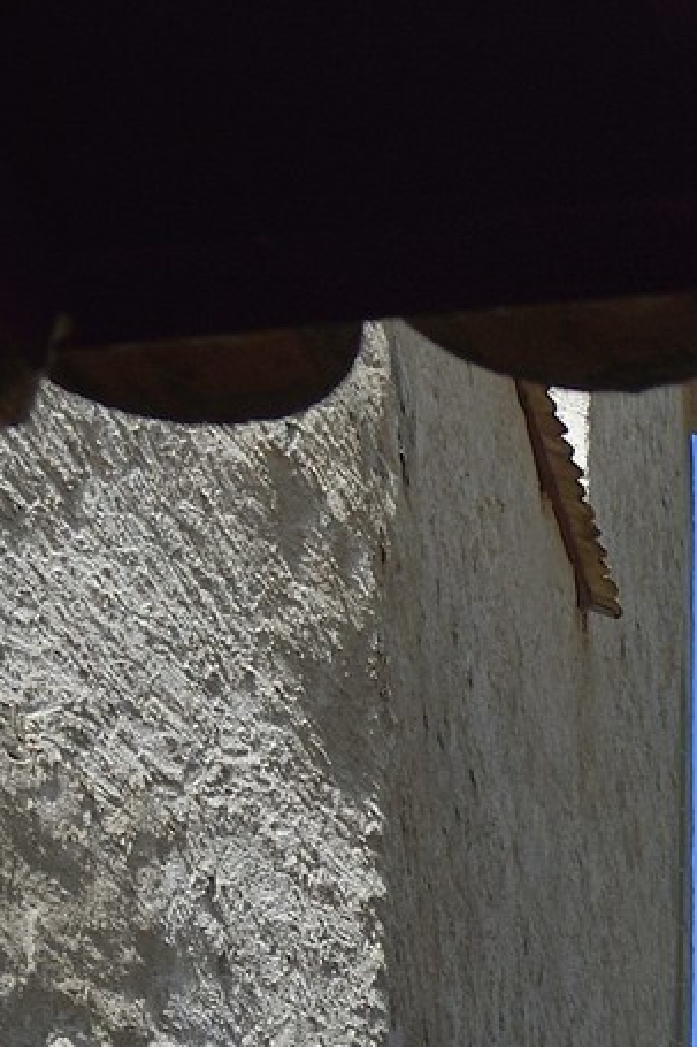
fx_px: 5376
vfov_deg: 9.7
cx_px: 1613
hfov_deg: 7.0
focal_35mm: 185
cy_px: 2634
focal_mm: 35
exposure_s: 1/400
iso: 200
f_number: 10
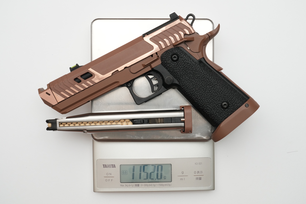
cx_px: 153
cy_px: 102
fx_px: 476
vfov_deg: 24.2
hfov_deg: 35.6
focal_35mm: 56
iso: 1600
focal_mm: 56
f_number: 18
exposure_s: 1/60
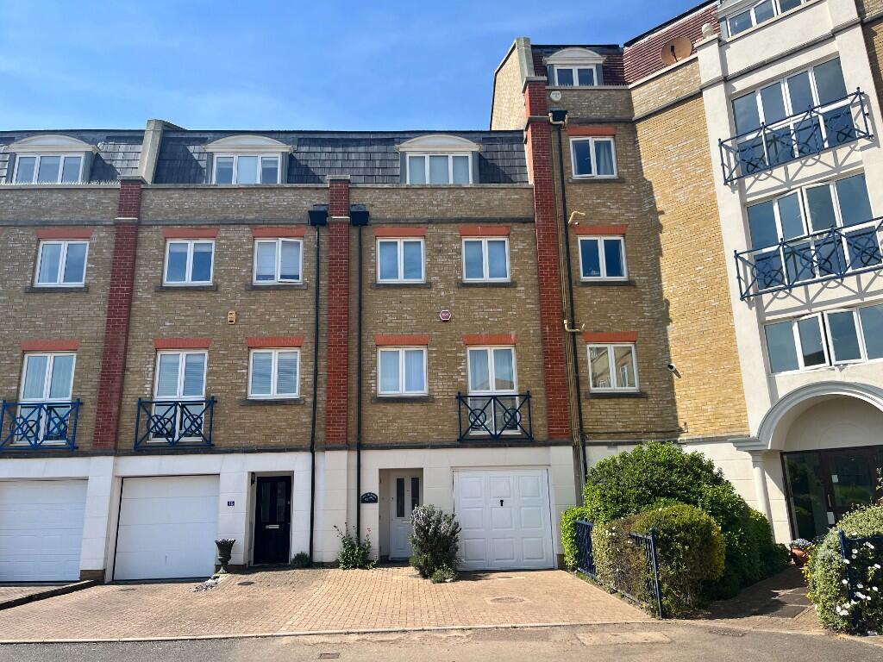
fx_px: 663
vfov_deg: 53.1
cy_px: 331
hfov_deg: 67.3
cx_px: 442
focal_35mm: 26
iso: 50
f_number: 1.6
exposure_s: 1/3135
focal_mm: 5.1
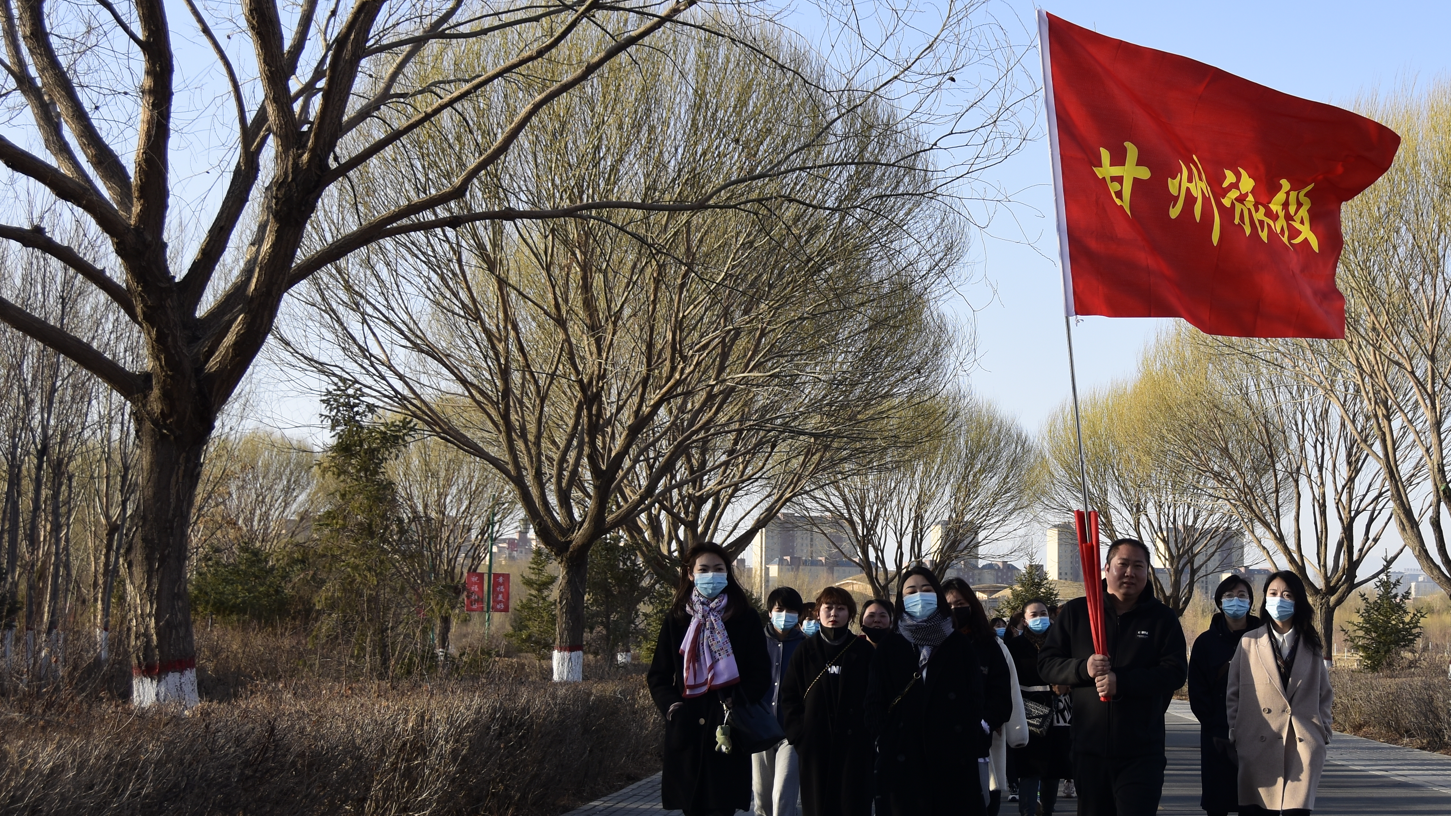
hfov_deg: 36.1
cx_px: 1000
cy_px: 456
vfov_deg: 21.1
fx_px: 2193
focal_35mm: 57
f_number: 3.8
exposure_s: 1/500
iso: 100
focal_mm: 24
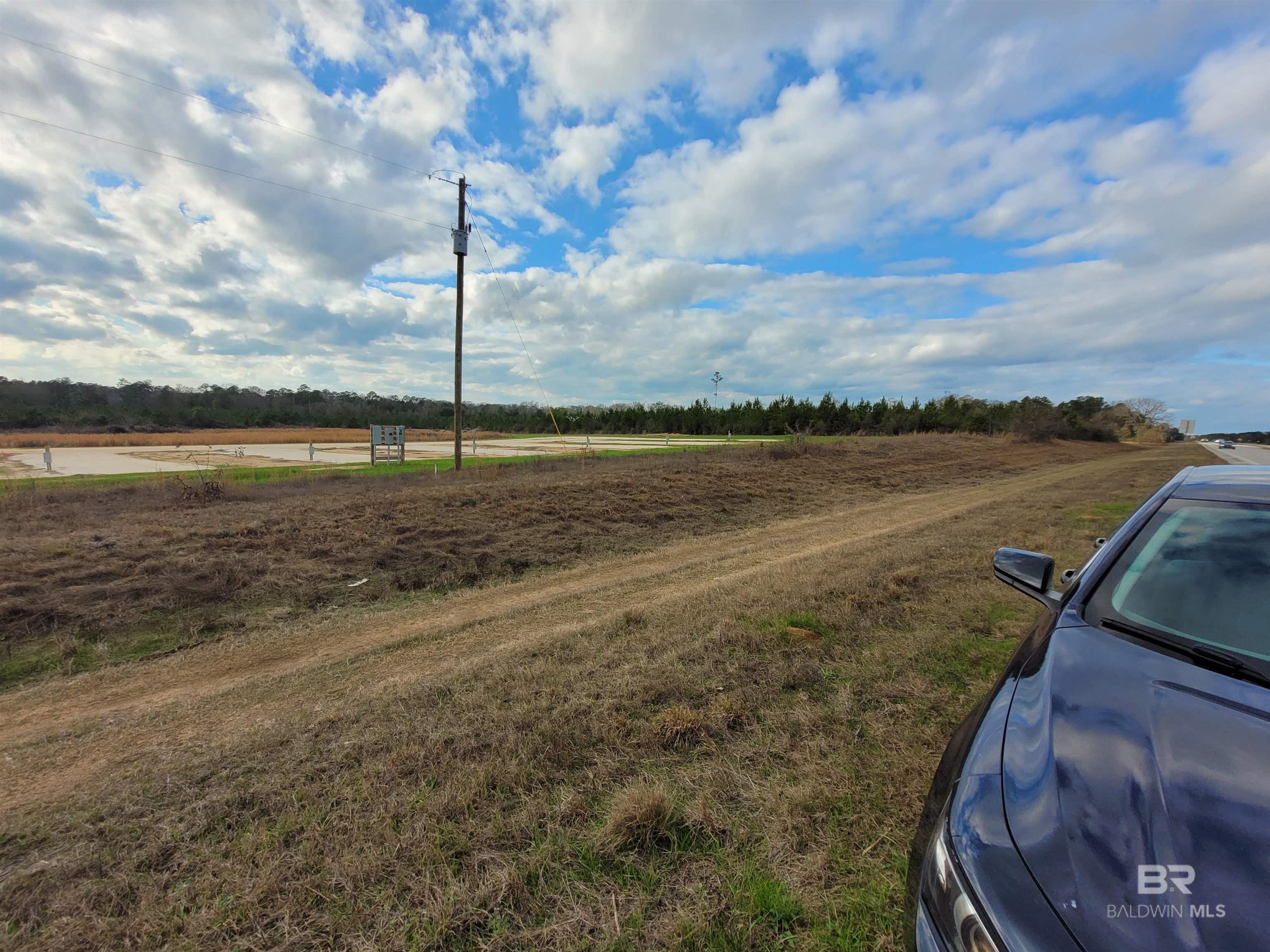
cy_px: 476
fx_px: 477
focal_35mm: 13
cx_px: 635
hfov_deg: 106.2
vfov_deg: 89.9
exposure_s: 1/1297
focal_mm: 1.74
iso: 40
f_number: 2.2
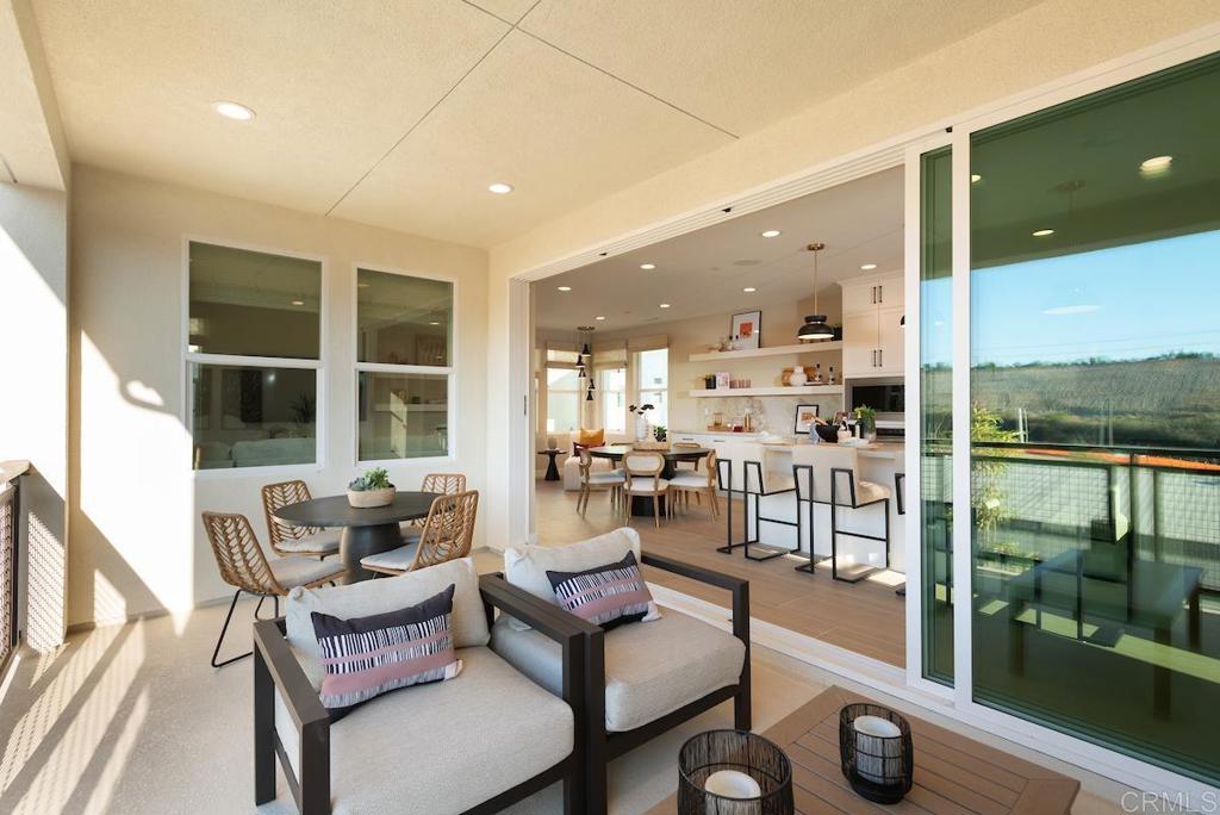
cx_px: 610
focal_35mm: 17
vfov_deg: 70.5
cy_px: 408
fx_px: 576
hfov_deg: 93.2
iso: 100
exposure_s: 1/80
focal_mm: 17
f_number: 8
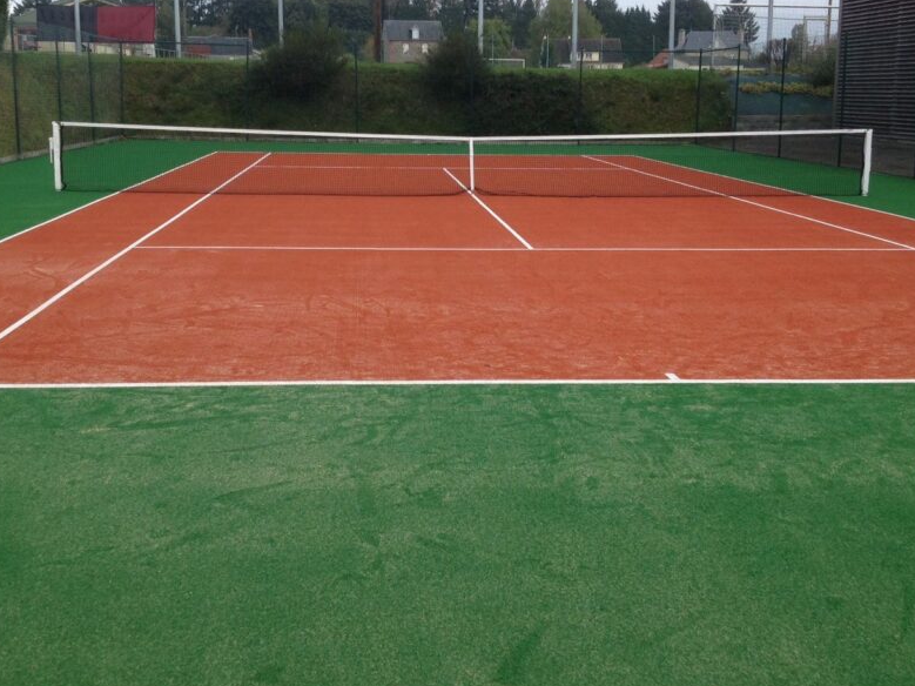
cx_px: 437
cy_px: 270
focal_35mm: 46
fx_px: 1216
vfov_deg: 31.4
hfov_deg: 41.2
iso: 50
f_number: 2.4
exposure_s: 1/381
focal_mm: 4.28
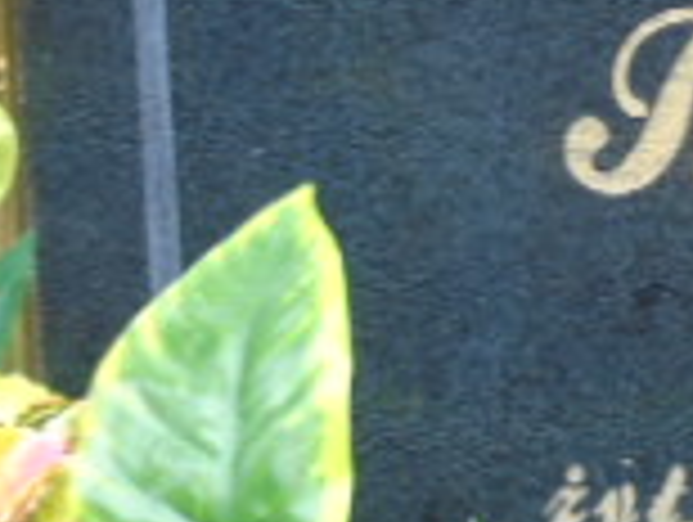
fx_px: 7820
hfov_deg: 5.1
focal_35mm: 390
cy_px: 297
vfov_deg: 3.8
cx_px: 639
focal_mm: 17
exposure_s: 1/30
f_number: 4.3
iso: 80
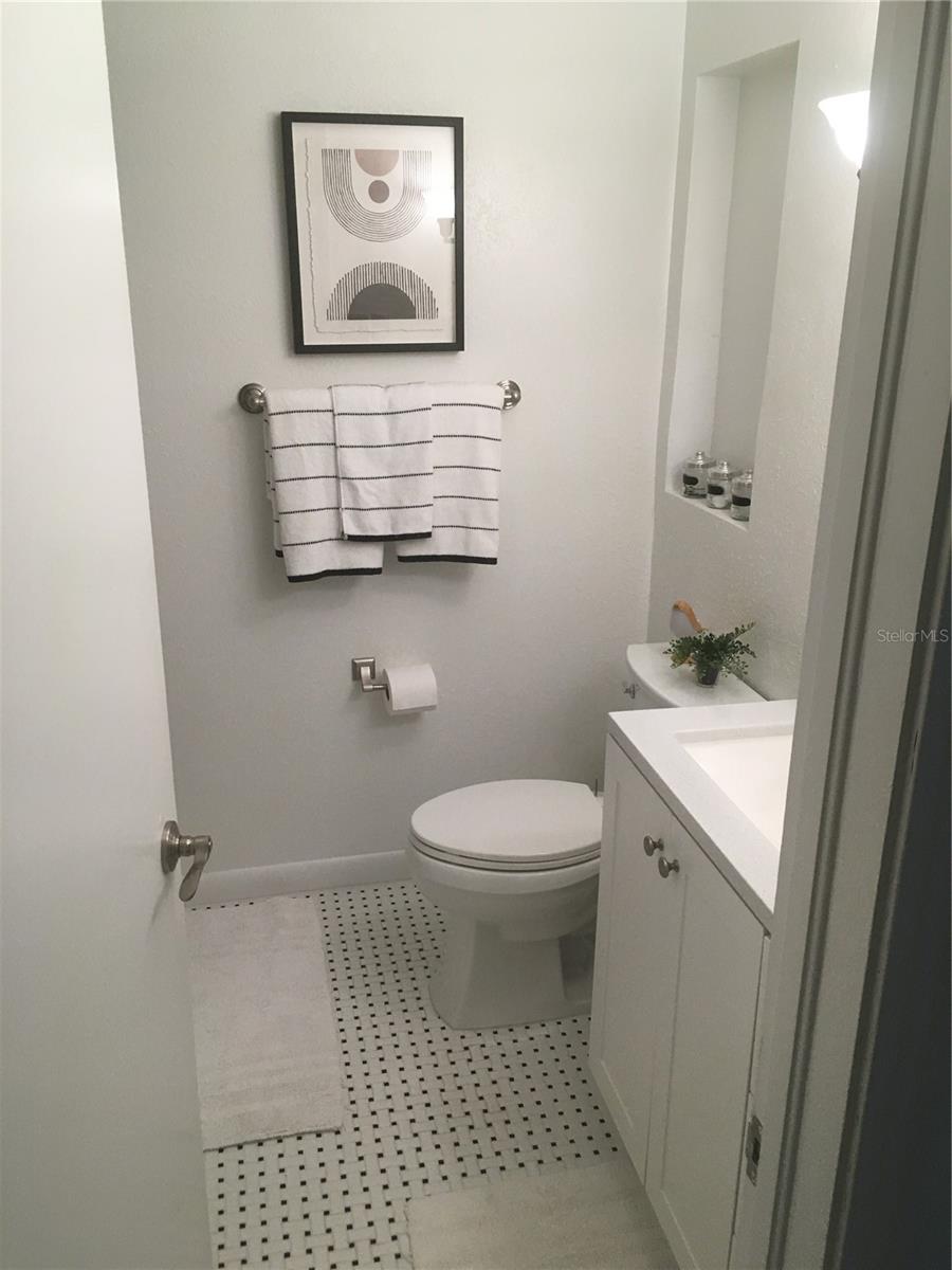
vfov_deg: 61.7
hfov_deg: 48.2
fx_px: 1063
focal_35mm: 29
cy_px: 635
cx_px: 476
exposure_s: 1/30
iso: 40
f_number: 2.2
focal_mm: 4.15
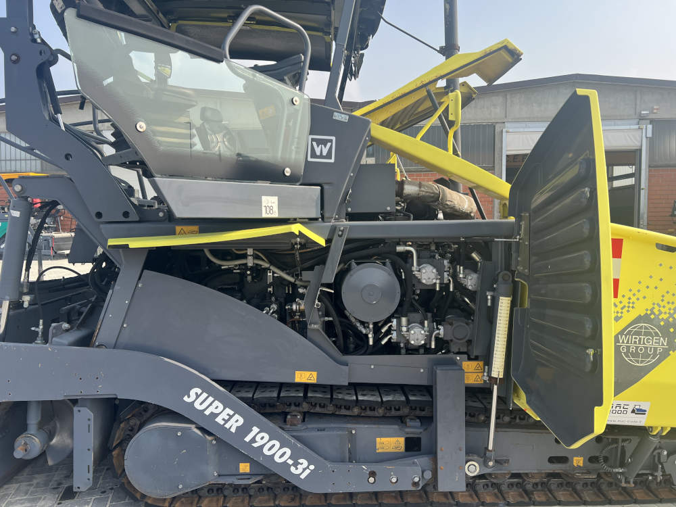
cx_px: 338
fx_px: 508
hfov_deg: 67.3
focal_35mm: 26
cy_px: 254
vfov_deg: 53.1
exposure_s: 1/1838
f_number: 1.5
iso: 50
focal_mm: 5.7
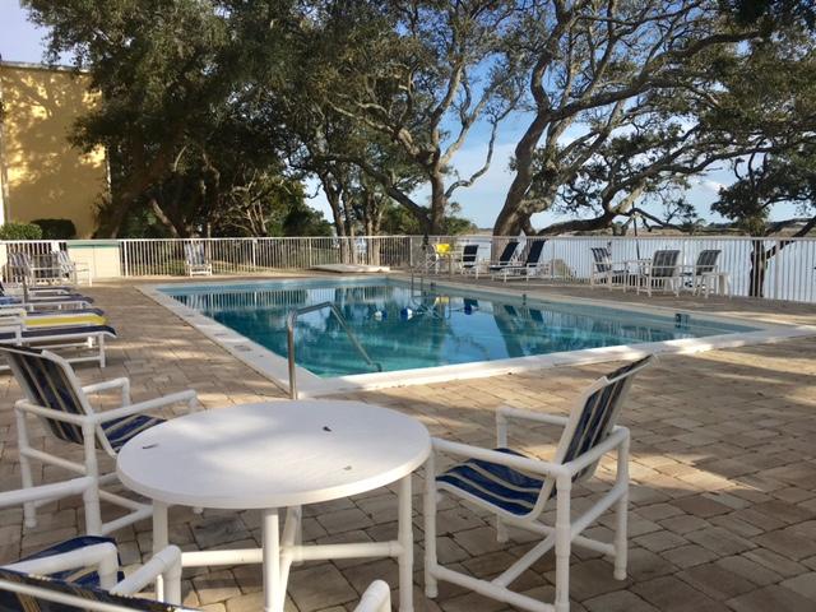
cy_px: 306
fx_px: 684
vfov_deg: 48.2
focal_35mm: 29
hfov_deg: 61.7
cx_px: 408
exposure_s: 1/1425
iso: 25
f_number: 2.2
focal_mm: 4.15
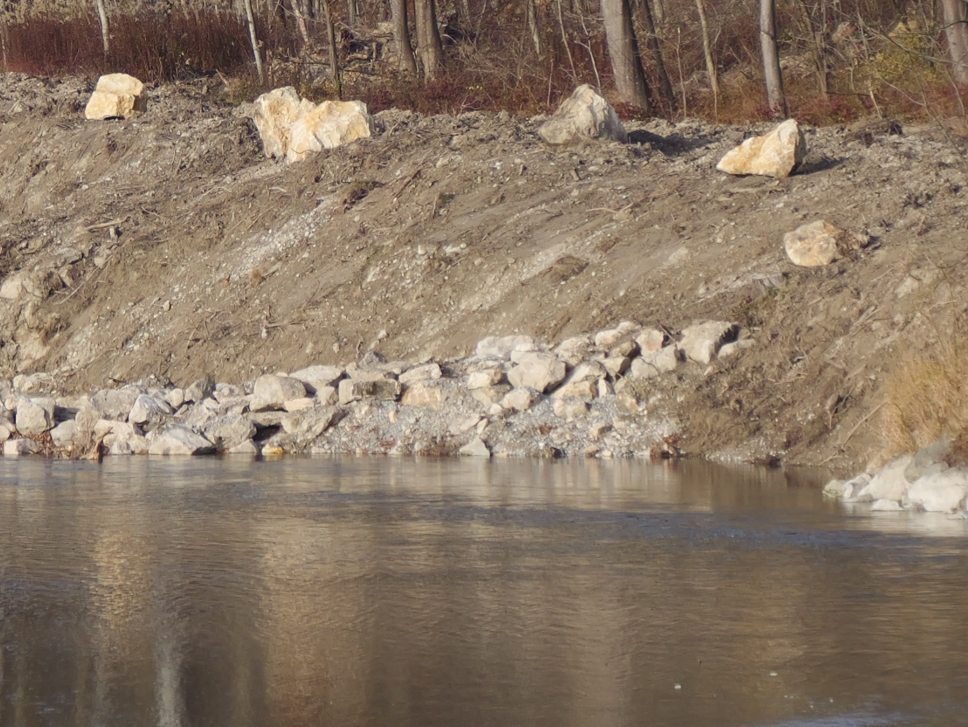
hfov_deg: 3.1
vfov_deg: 2.3
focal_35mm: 648
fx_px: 18126
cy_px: 150
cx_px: -49
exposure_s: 1/200
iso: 100
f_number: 6.1
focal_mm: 94
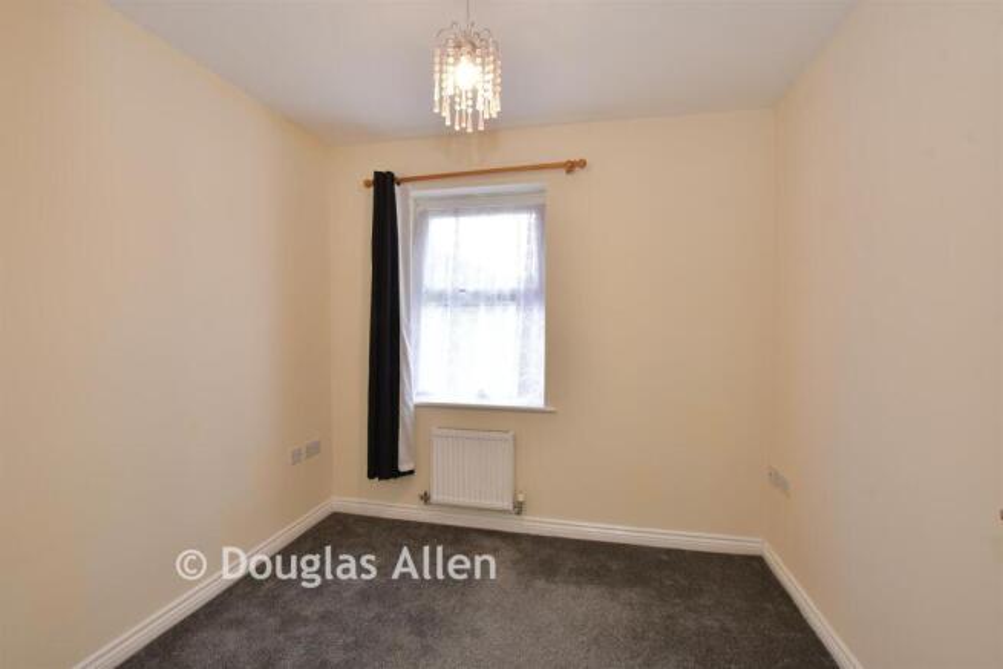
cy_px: 334
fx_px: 418
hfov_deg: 100.4
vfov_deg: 77.4
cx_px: 502
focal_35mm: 15
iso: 200
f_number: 8
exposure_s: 1/13
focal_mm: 10
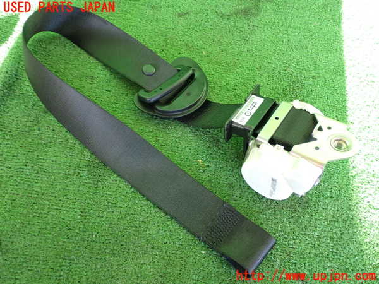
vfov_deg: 37.7
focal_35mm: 38
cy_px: 142
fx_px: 416
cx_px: 190
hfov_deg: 49.0
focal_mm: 6.83
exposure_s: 1/125
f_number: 2.7
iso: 400
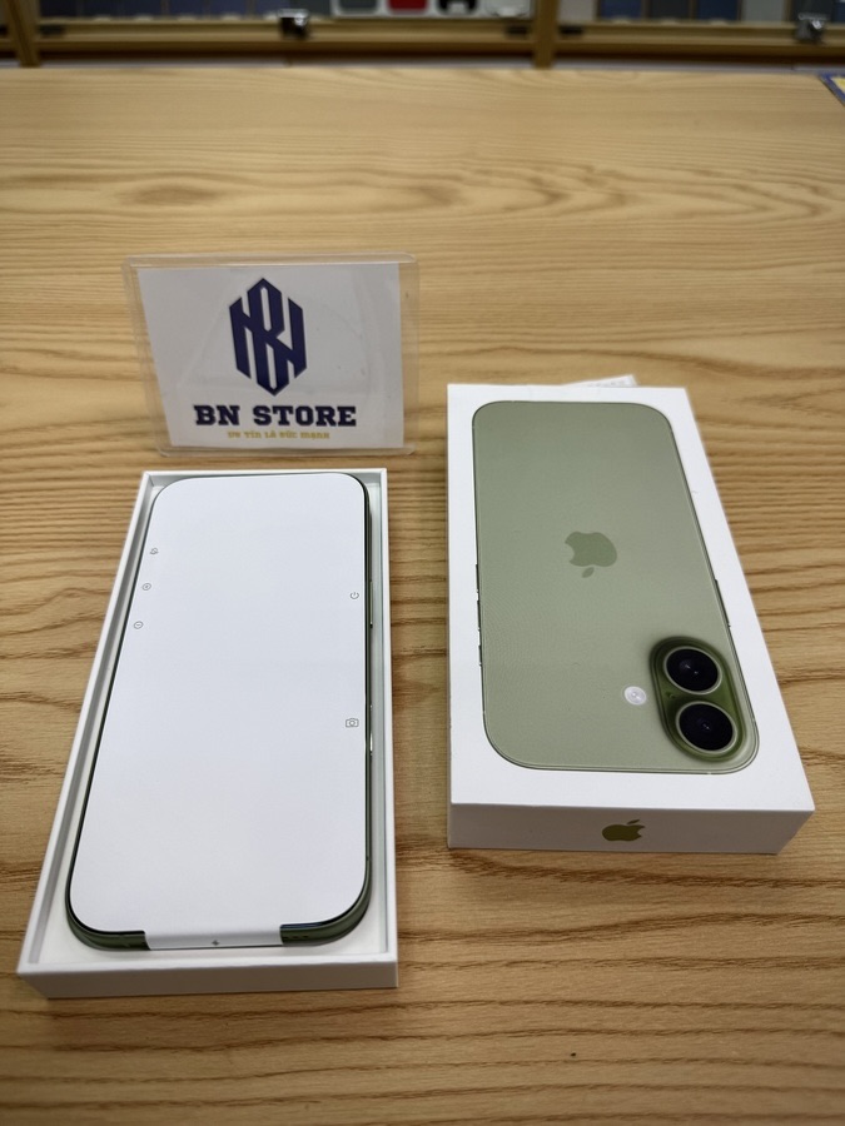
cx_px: 422
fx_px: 781
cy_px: 563
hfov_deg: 56.8
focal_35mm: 24
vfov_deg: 71.6
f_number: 1.78
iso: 64
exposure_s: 1/247
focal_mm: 6.76
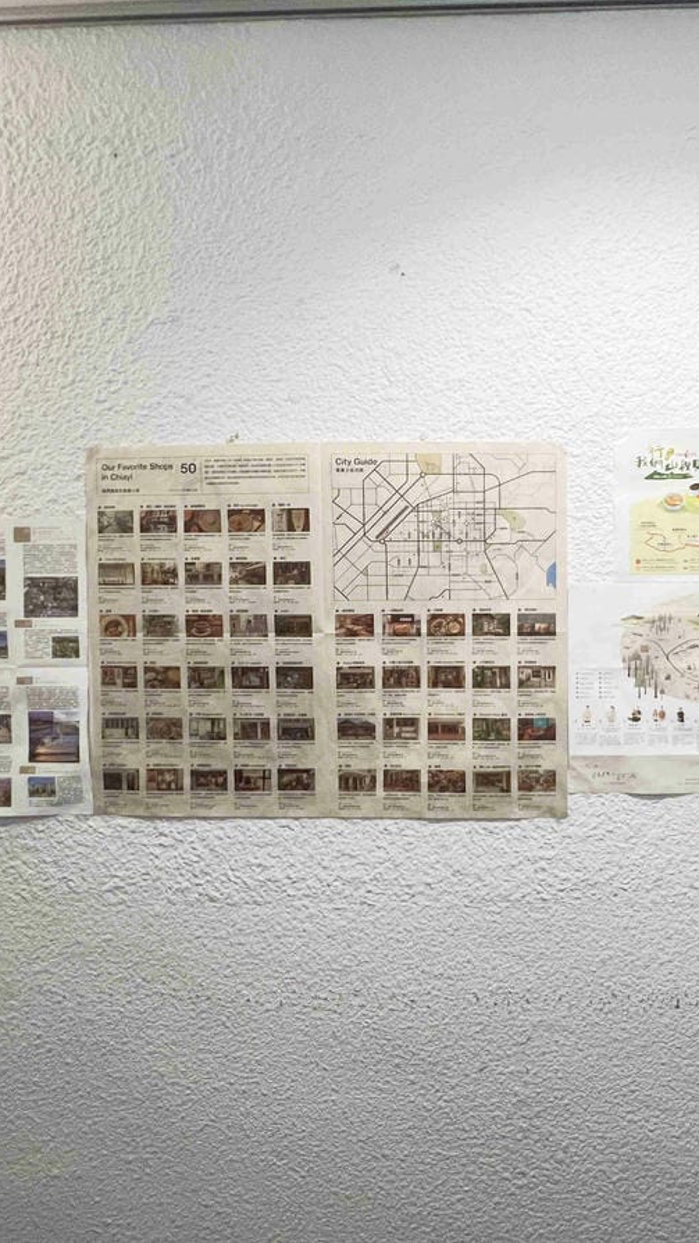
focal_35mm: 19
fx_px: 626
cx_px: 496
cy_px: 619
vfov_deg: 89.6
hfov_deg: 56.3
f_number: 1.8
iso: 250
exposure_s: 1/60
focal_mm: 1.57
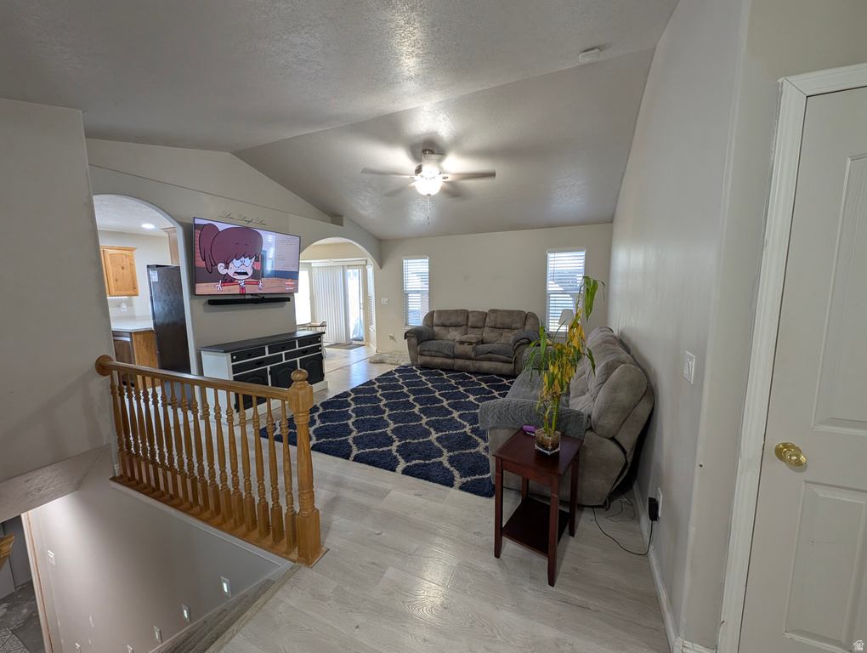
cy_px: 326
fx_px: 301
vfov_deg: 94.6
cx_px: 434
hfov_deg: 110.5
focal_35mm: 12
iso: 173
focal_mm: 2.23
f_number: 1.95
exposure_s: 1/40
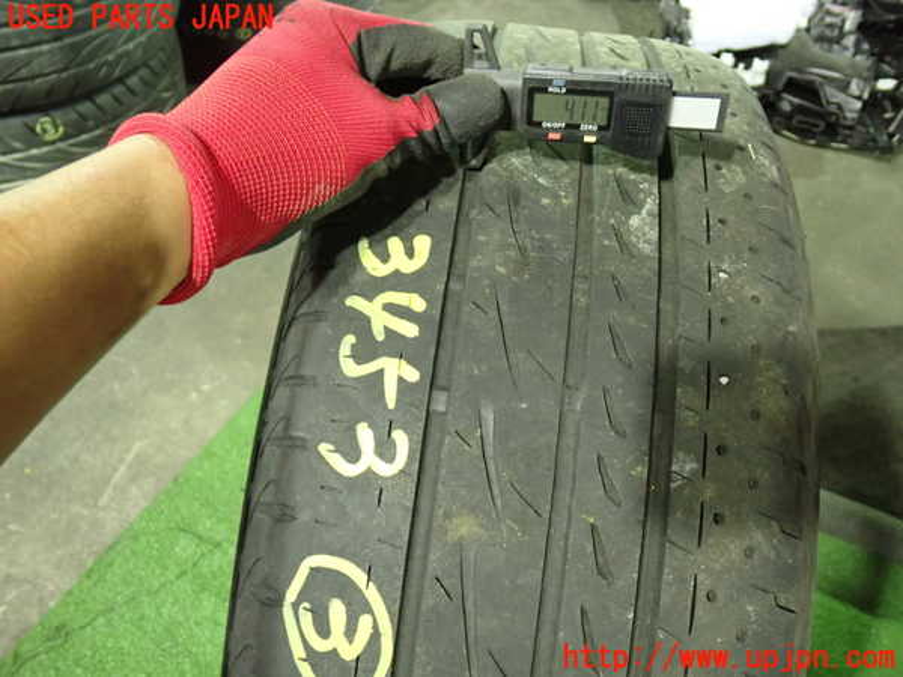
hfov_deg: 60.0
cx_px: 452
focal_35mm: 30
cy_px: 338
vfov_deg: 46.8
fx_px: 783
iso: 800
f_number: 2.3
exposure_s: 1/20
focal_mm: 5.4
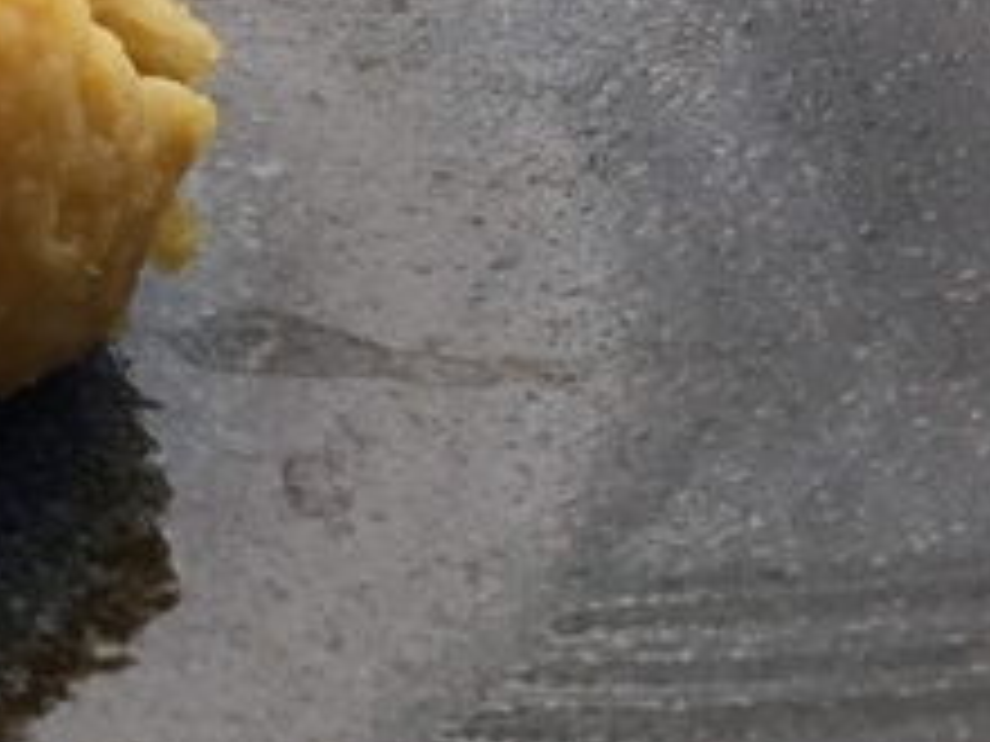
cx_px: -792
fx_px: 3861
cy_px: -378
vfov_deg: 10.6
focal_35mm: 135
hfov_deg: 13.2
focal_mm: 4.15
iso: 25
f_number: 2.2
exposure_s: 1/407
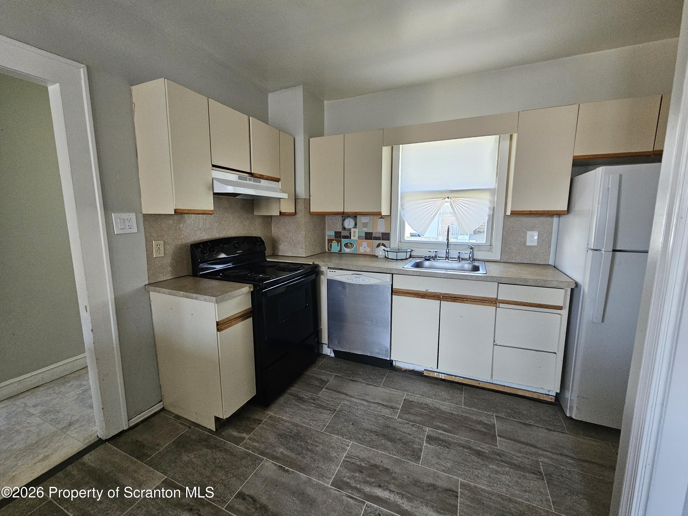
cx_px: 344
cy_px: 258
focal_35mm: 13
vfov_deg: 89.9
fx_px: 258
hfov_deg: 106.2
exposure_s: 1/77.4
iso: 400
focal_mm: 2.2
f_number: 2.2
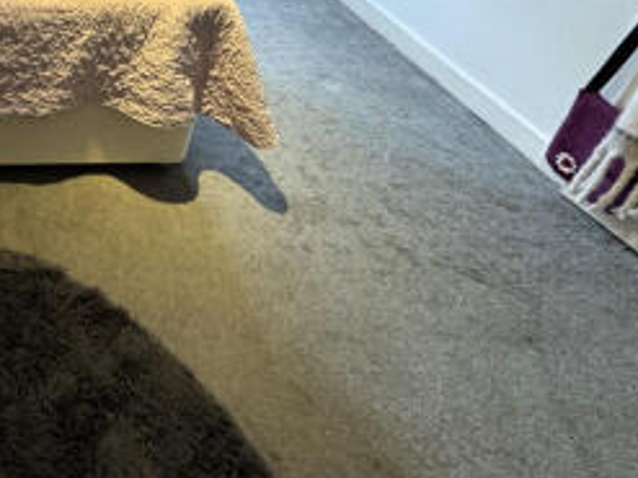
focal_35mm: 33
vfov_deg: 35.3
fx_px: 608
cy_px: -74
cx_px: -99
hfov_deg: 41.2
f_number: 2.2
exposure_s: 1/100
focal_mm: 2.22
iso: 200
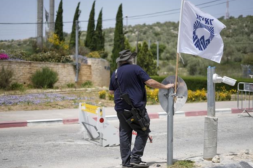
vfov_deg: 26.0
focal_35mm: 52
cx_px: 122
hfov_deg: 38.2
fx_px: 365
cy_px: 82
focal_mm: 50
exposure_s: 1/2500
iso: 50
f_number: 1.8
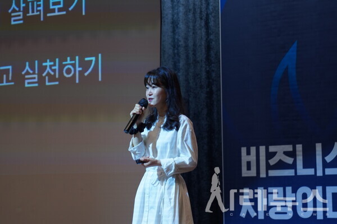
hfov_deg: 19.5
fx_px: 983
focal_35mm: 105
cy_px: 112
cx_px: 168
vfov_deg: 13.0
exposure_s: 1/125
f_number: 2.8
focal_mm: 70
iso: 1000
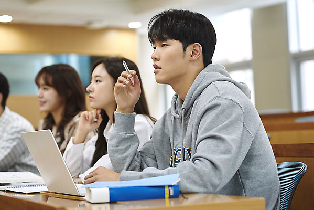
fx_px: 742
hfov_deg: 23.9
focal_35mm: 85
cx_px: 157
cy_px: 105
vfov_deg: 16.1
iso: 1000
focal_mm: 85
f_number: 2.8
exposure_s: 1/250
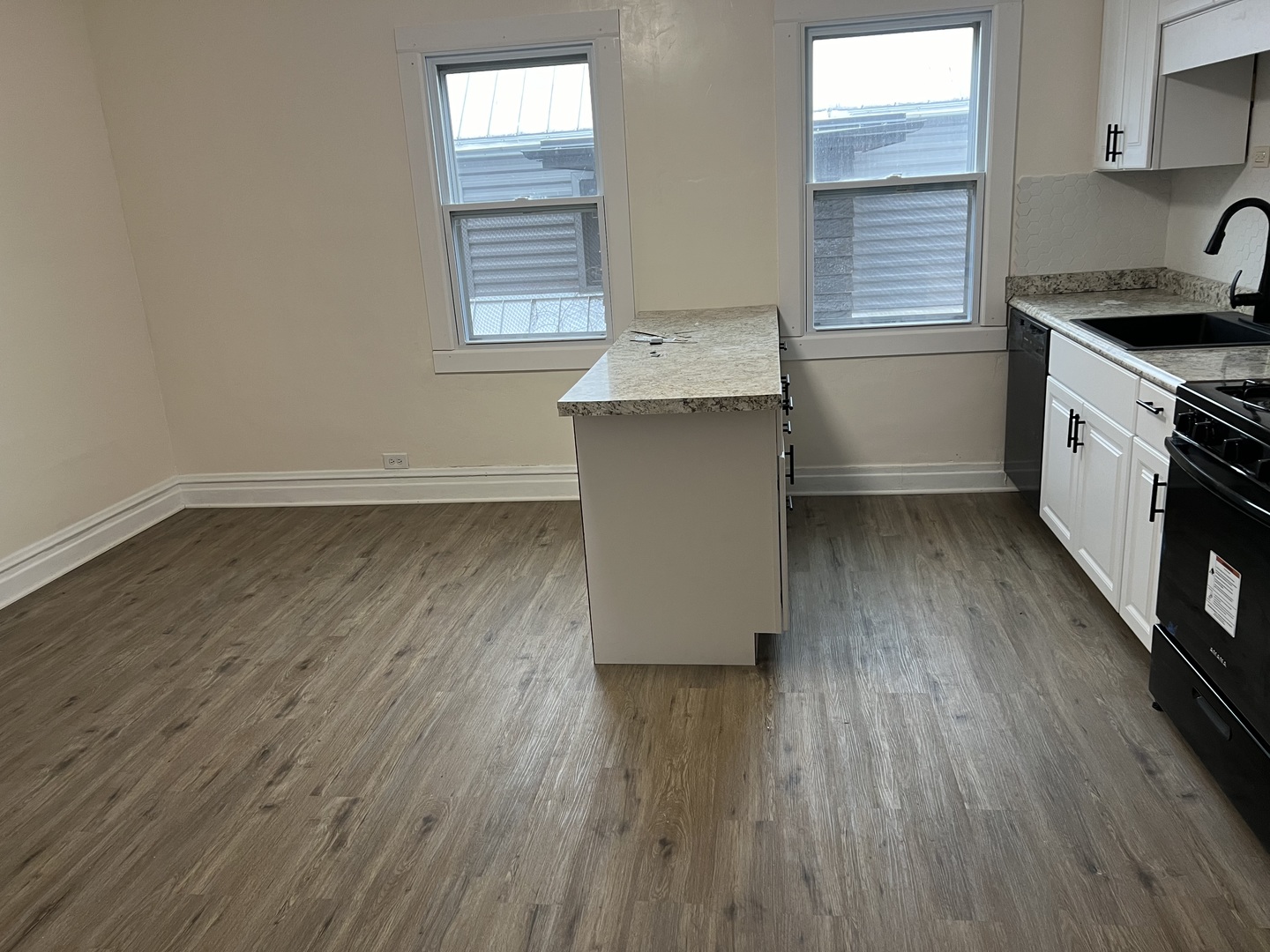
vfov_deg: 53.1
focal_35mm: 26
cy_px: 476
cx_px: 635
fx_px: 954
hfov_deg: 67.3
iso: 125
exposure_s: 1/60
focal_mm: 5.7
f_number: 1.5
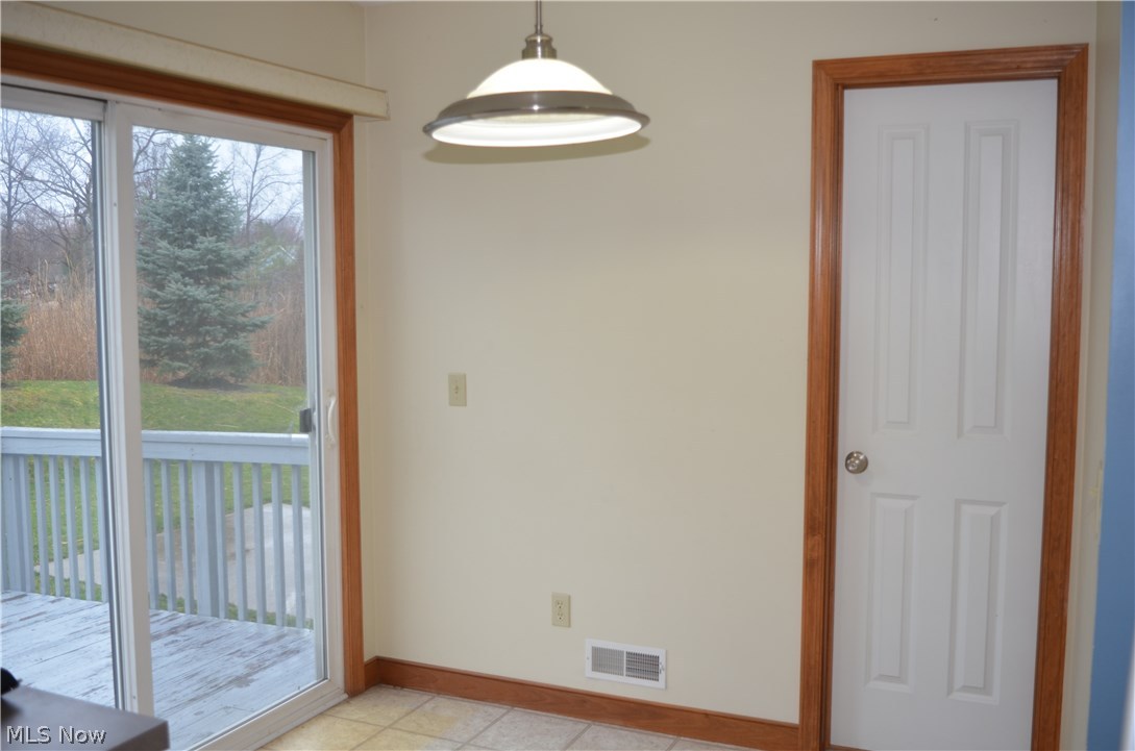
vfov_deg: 36.7
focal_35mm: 36
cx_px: 568
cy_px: 376
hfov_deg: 53.2
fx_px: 1133
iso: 320
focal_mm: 24
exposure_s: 1/60
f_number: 4
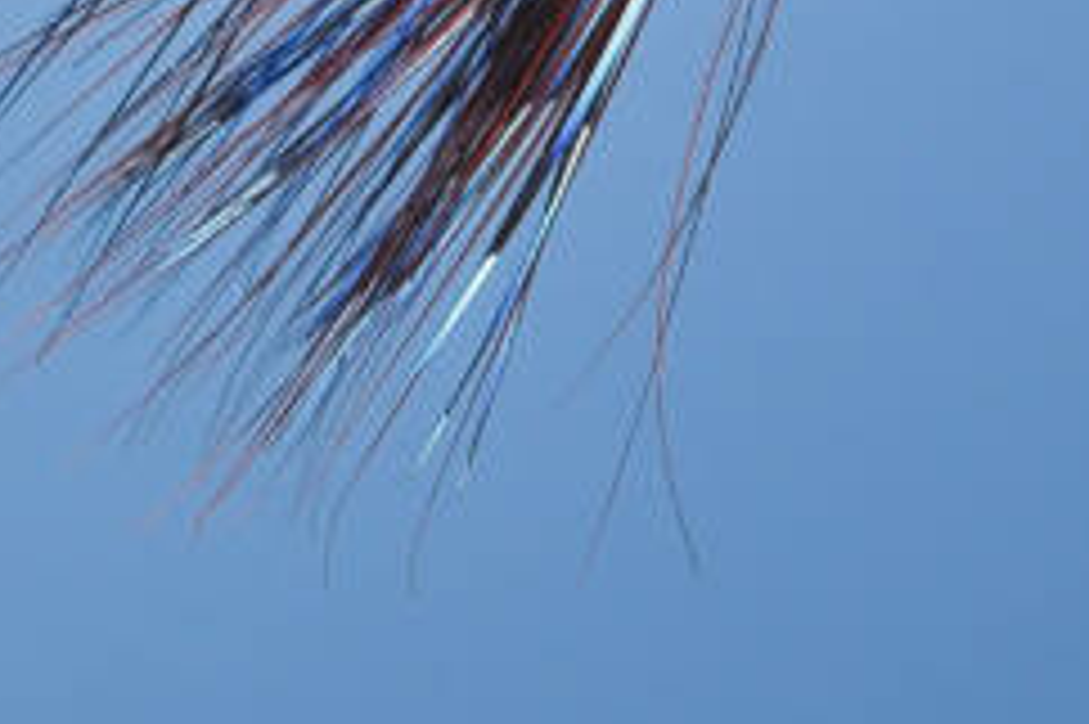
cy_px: -749
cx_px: -648
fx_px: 11245
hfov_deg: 5.5
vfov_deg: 3.7
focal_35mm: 372
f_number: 8
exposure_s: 1/30
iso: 200
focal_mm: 50
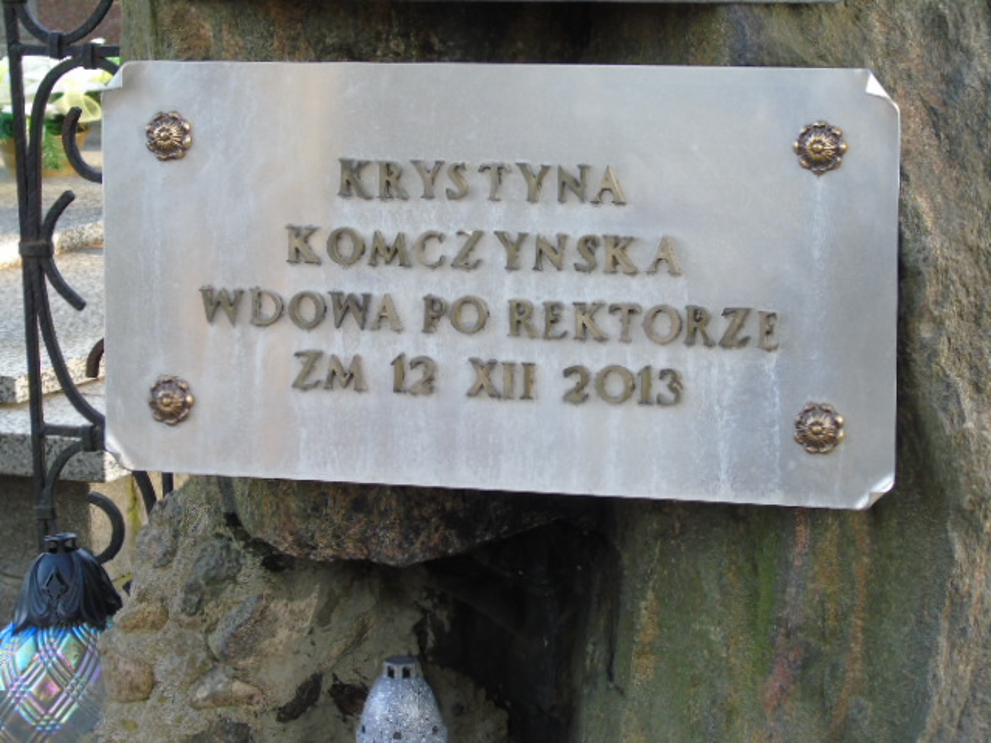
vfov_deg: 13.7
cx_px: 496
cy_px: 372
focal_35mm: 108
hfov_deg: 18.2
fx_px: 3092
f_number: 4.4
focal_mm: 19
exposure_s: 1/50
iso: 160
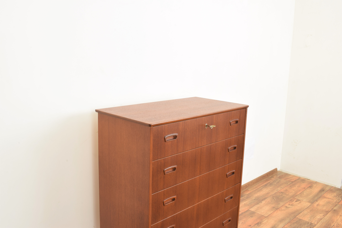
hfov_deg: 57.2
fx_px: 313
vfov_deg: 40.0
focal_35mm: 33
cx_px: 171
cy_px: 114
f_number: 25
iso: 100
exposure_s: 5
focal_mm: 22
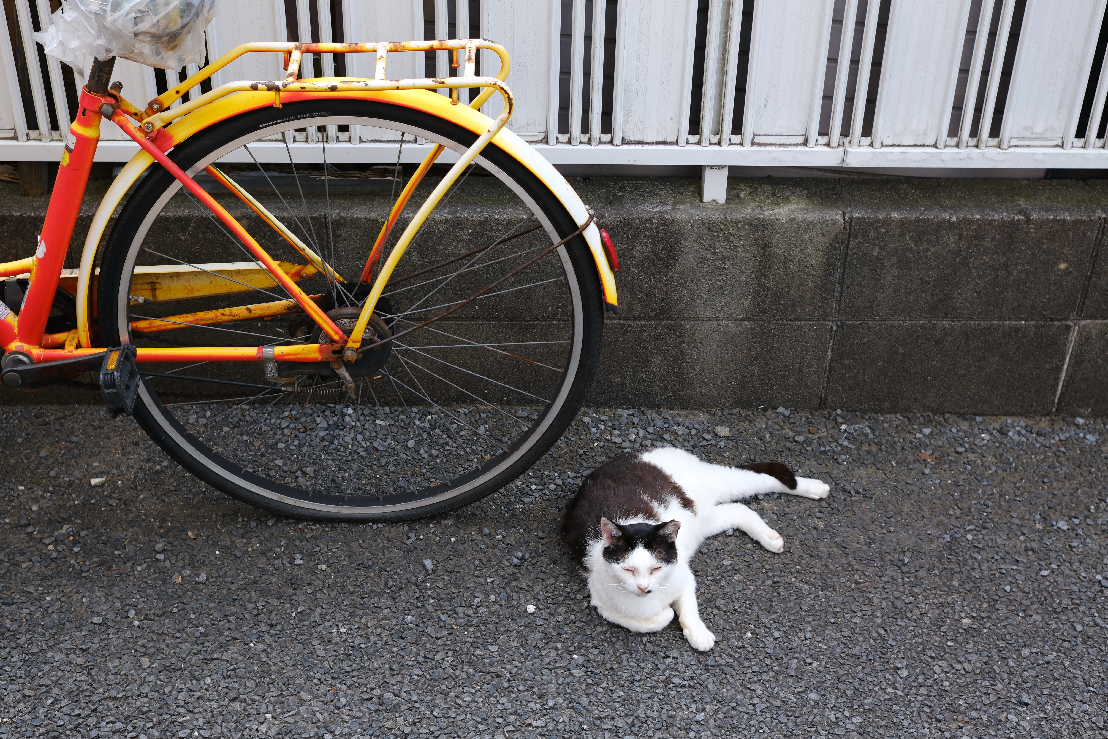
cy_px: 370
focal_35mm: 50
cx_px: 554
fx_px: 1539
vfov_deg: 27.0
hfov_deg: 39.6
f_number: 4
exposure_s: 1/300
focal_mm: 33
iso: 160
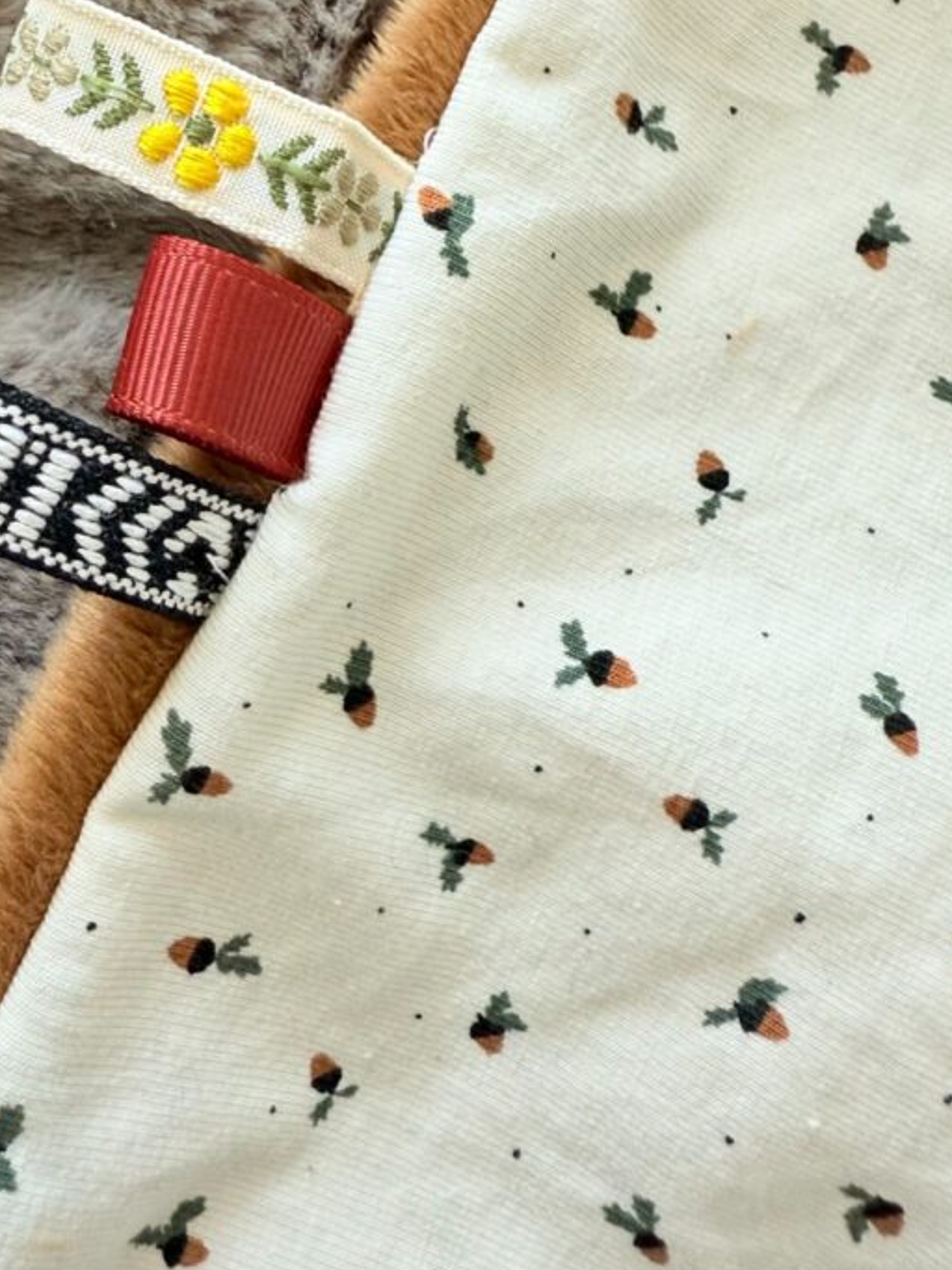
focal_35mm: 36
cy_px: 567
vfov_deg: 51.3
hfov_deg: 39.2
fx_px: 1320
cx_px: 320
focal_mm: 2.22
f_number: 2.2
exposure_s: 1/99
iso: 160
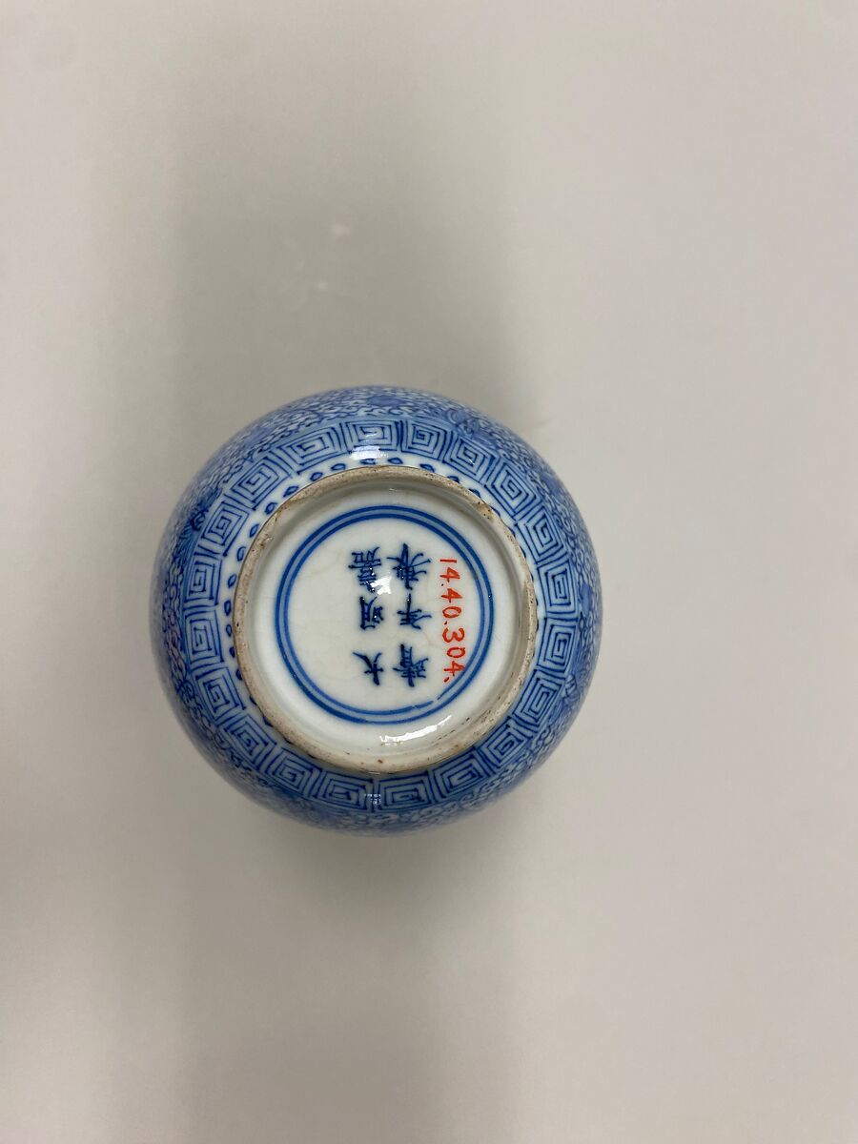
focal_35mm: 26
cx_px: 429
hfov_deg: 53.1
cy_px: 572
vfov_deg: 67.3
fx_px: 859
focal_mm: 4.25
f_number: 1.8
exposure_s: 1/120
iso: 125
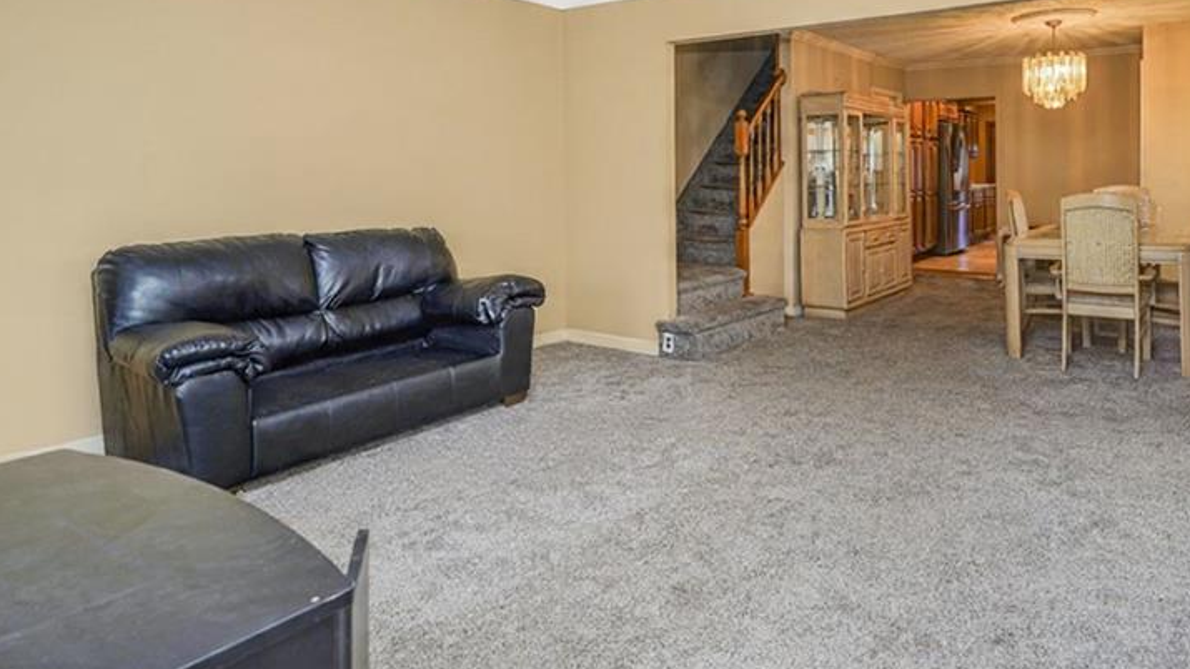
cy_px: 171
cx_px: 729
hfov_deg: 75.2
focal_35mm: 24
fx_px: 757
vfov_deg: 46.1
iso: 50
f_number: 4
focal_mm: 16
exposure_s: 1/20
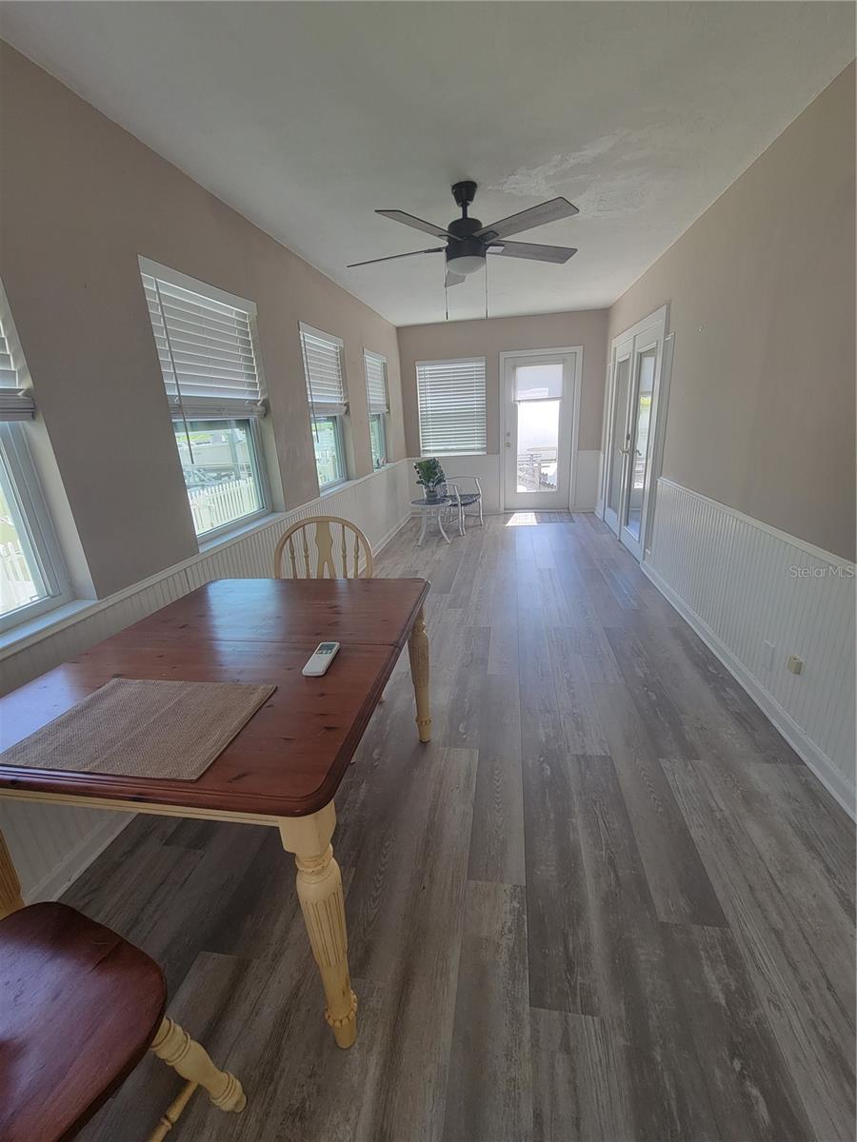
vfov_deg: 106.2
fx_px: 429
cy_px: 571
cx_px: 428
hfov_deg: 89.9
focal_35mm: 13
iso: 100
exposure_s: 1/120
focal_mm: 2.2
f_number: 2.2
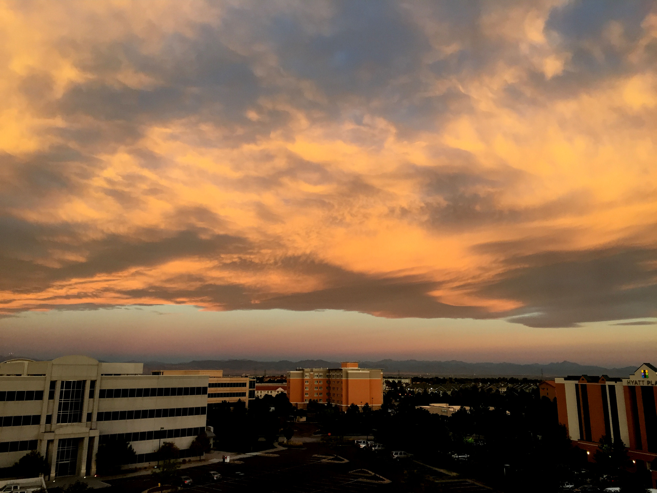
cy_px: 246
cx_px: 328
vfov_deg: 48.2
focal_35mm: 29
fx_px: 550
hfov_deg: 61.7
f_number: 2.2
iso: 32
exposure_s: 1/40
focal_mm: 4.15
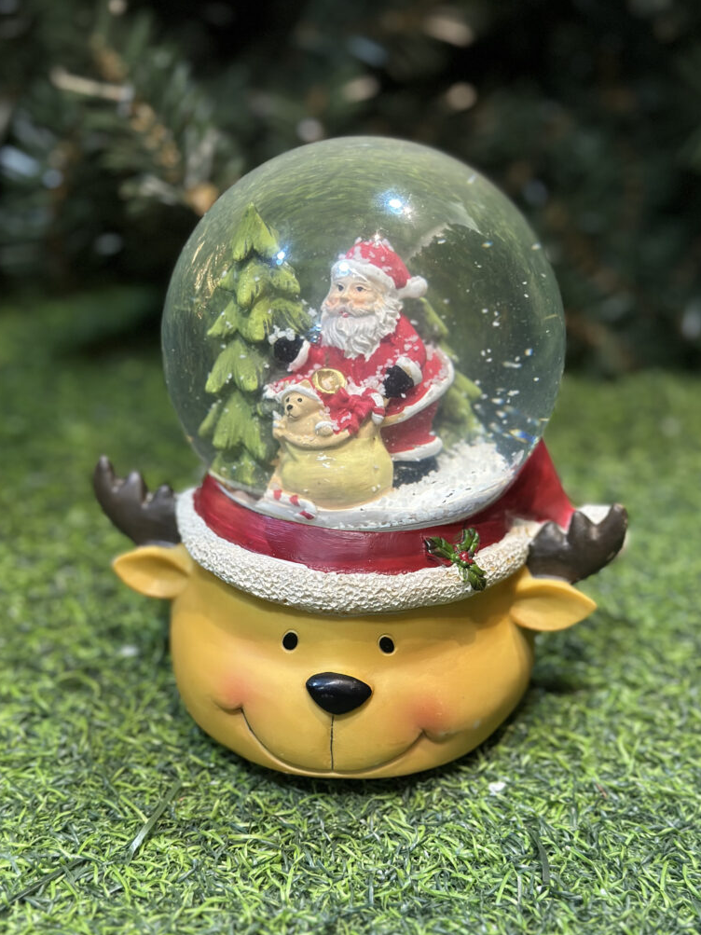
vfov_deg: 38.9
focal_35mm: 49
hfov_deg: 29.7
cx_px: 352
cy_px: 475
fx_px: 1323
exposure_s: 1/40
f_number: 1.78
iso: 320
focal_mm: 6.86
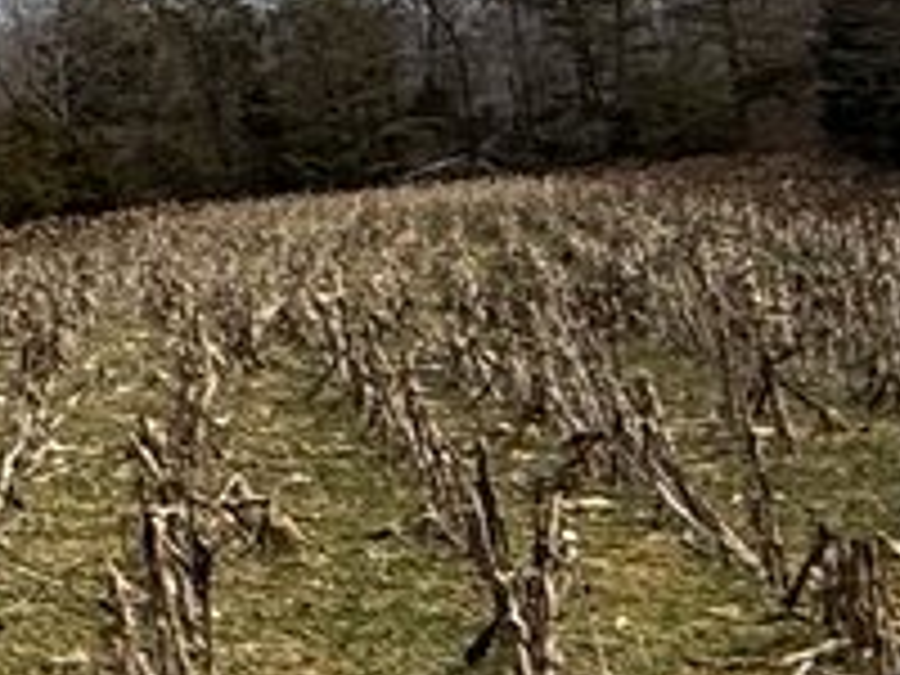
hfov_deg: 11.7
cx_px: -1699
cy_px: 259
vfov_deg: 14.0
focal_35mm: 106
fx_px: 2756
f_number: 2.2
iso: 50
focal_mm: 2.22
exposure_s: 1/2506
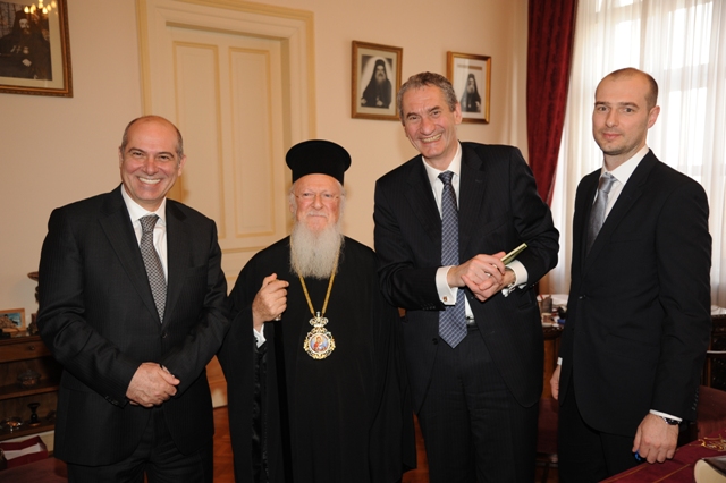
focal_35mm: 35
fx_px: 705
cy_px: 242
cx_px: 363
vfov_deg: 37.8
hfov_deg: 54.5
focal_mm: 35
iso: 800
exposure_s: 1/125
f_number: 4
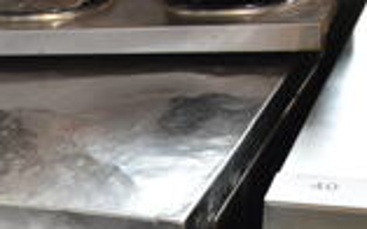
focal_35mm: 107
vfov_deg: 11.6
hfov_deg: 17.5
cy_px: 362
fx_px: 1070
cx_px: -185
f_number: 3.5
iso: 640
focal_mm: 18
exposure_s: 1/30
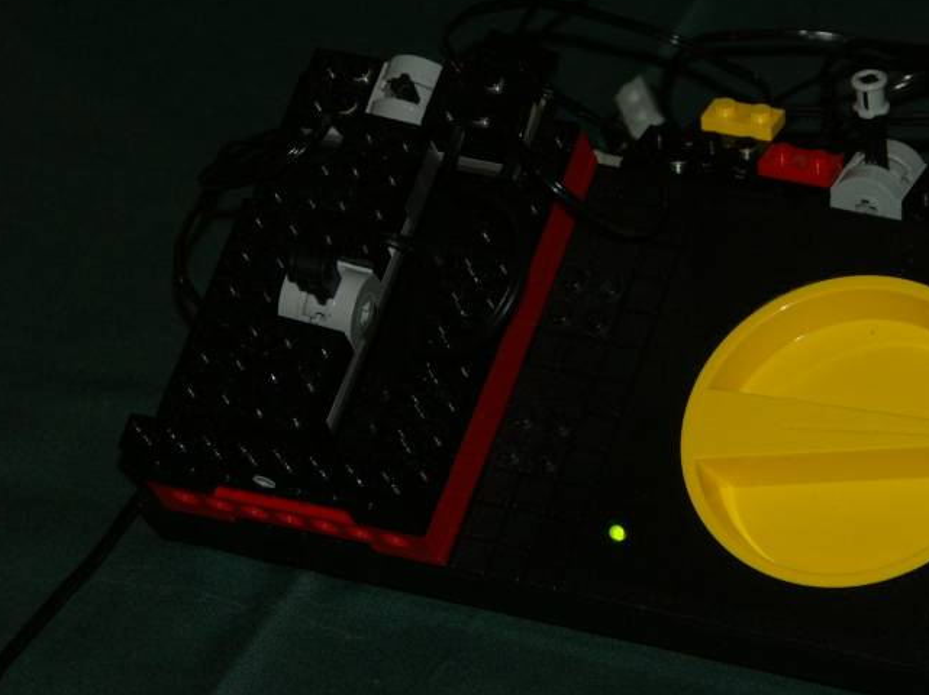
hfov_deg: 9.0
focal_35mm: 219
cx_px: 658
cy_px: 326
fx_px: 5874
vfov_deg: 6.8
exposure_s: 1/125
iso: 200
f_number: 3.2
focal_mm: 34.87
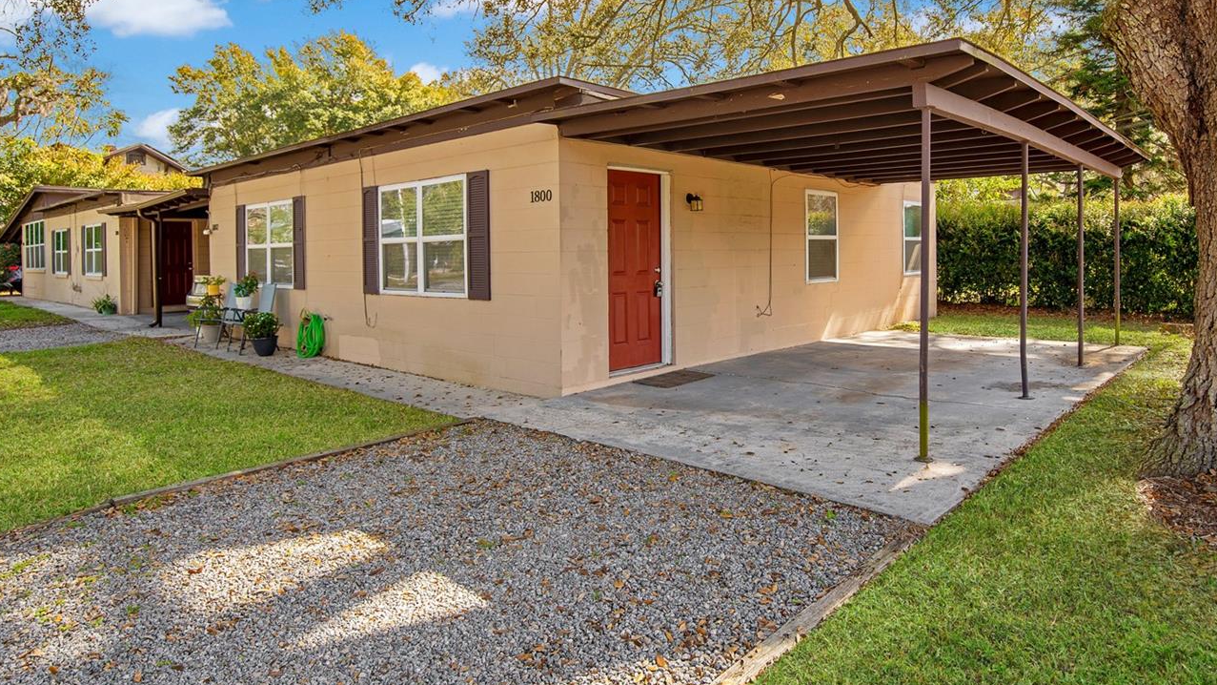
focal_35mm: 21
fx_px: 678
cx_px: 659
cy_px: 244
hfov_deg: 83.7
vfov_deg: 52.8
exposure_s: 1/100
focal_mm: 16
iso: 100
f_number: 5
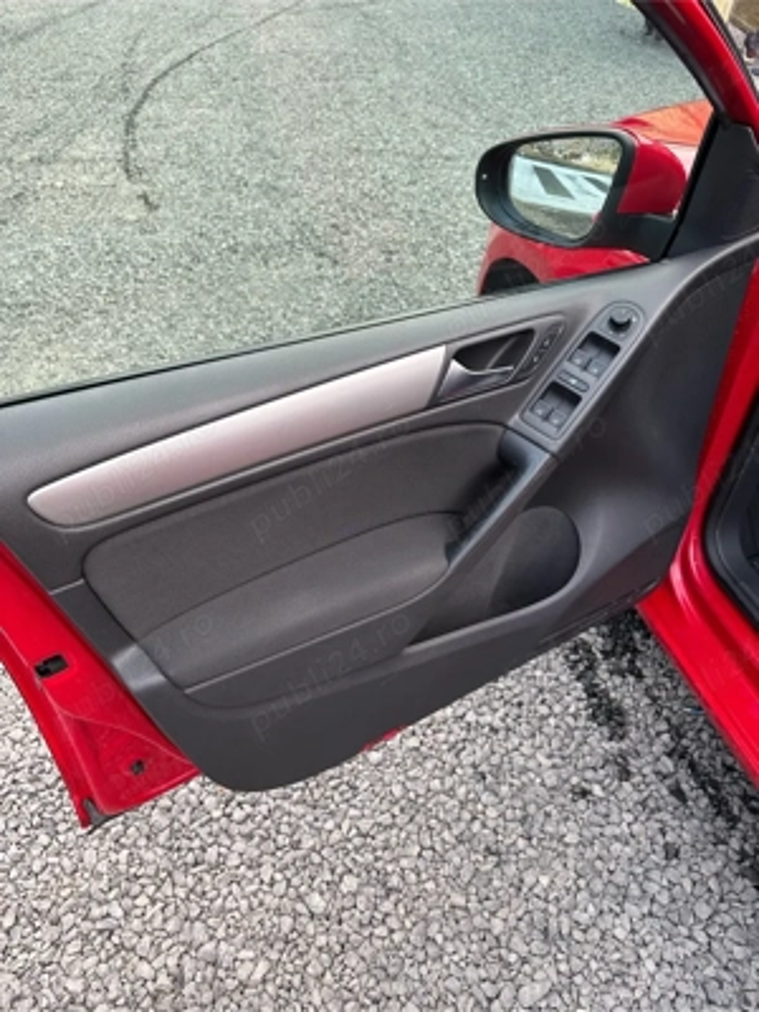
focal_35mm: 24
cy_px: 506
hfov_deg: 56.8
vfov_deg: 71.6
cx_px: 380
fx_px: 702
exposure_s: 1/121
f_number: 1.78
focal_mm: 6.86
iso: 250
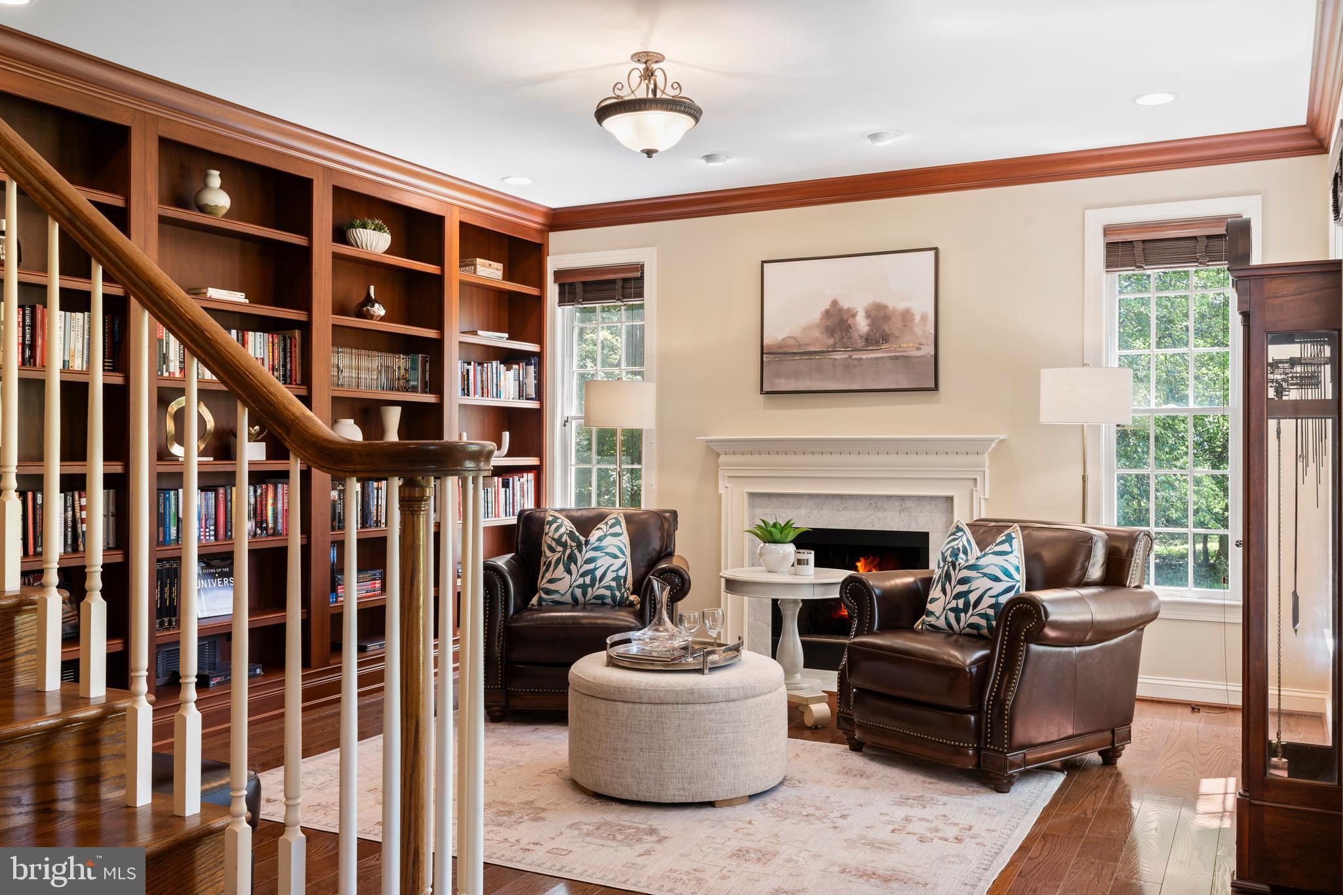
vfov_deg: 42.3
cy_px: 448
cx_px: 672
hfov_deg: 60.3
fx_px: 1156
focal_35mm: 31
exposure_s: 1
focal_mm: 31
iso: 250
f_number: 10
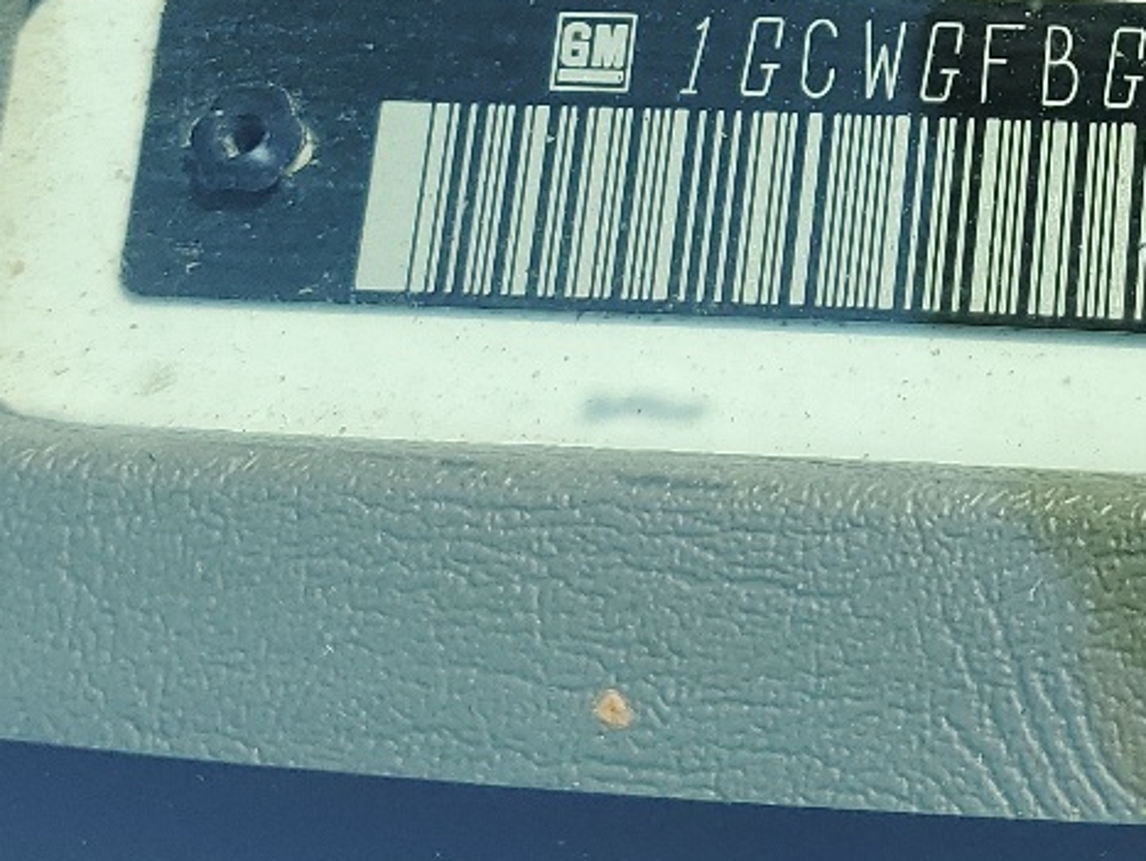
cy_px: -96
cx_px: 1139
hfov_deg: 21.3
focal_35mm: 89
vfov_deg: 16.1
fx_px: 2949
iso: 50
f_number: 1.5
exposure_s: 1/1429
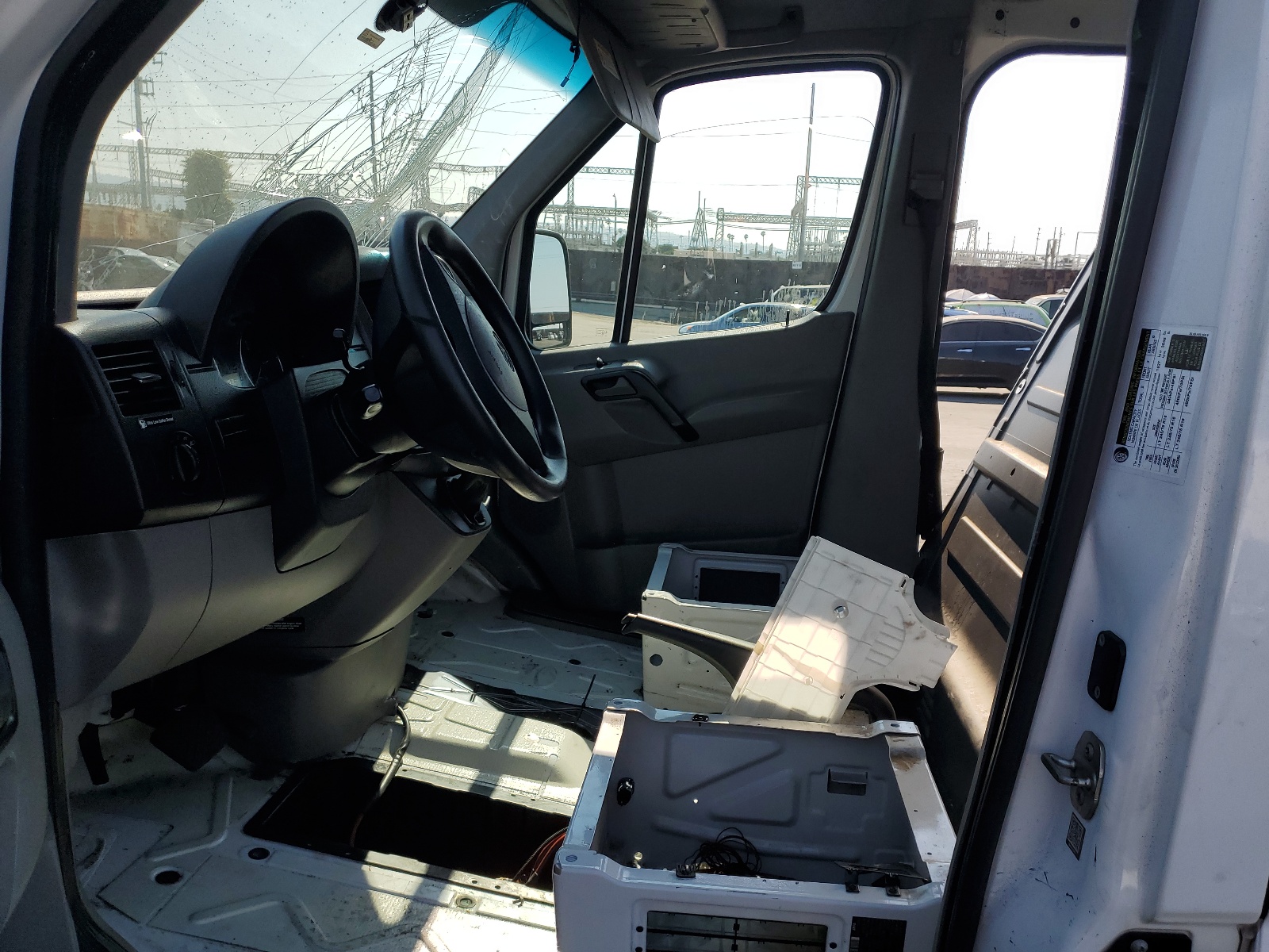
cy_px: 476
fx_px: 953
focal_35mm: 26
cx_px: 634
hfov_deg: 67.3
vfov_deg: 53.1
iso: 50
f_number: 1.5
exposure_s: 1/3333
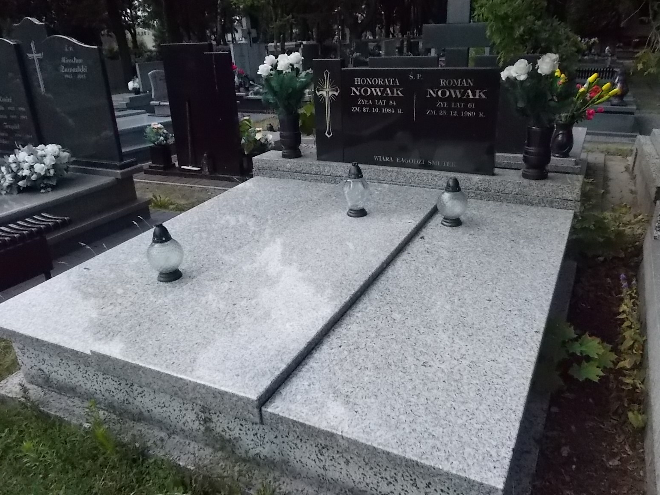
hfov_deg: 65.3
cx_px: 341
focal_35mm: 27
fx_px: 515
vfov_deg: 51.4
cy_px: 241
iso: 400
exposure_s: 1/400
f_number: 8
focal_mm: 4.6
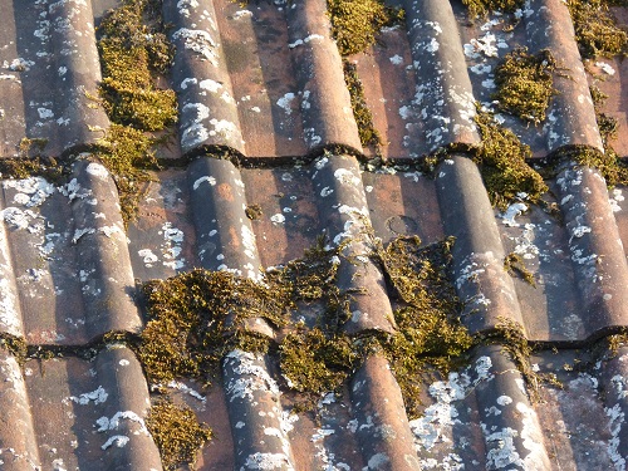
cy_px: 236
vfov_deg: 3.7
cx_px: 314
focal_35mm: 405
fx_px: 7347
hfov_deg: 4.9
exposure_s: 1/400
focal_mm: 72.8
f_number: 4.2
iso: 500
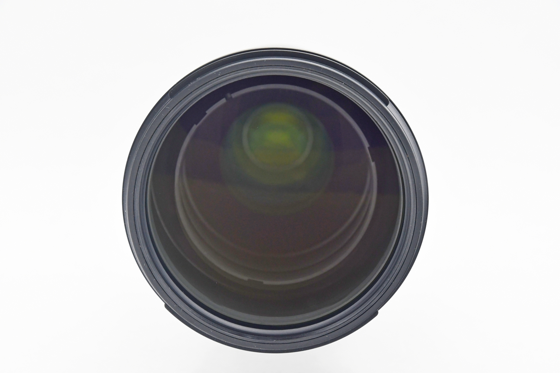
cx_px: 280
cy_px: 186
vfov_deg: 16.7
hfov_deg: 24.8
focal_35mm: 82
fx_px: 1275
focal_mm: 55
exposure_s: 1/125
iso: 1250
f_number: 7.1
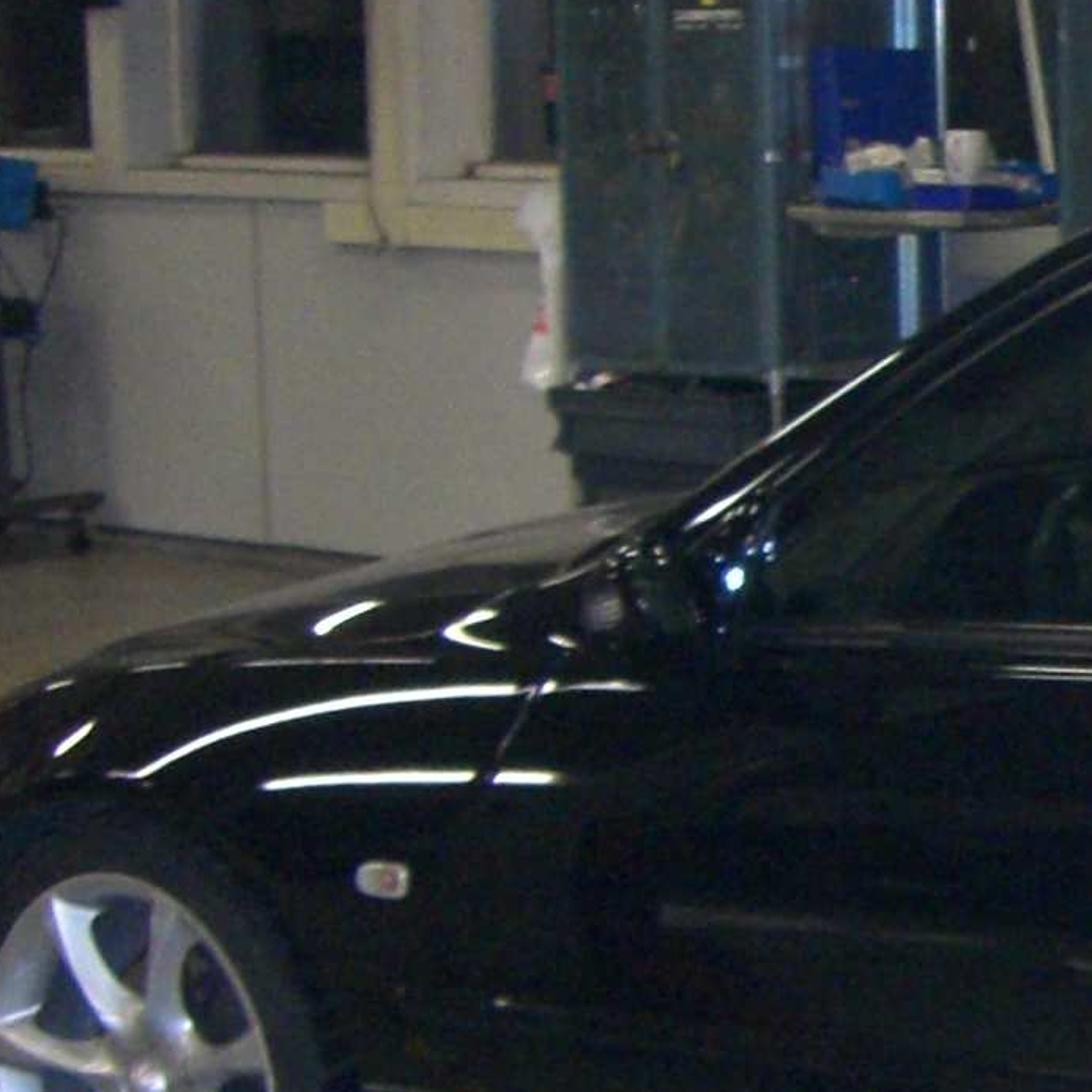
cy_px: 786
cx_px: 1792
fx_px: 4426
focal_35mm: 124
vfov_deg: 14.0
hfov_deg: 13.1
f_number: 2.7
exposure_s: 1/60
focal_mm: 6.2
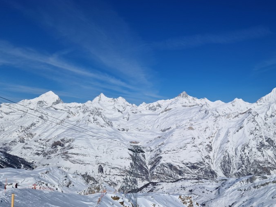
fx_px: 279
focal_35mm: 35
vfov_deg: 40.3
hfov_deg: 51.7
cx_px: 183
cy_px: 136
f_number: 1.8
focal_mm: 5.4
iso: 50
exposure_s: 1/6256
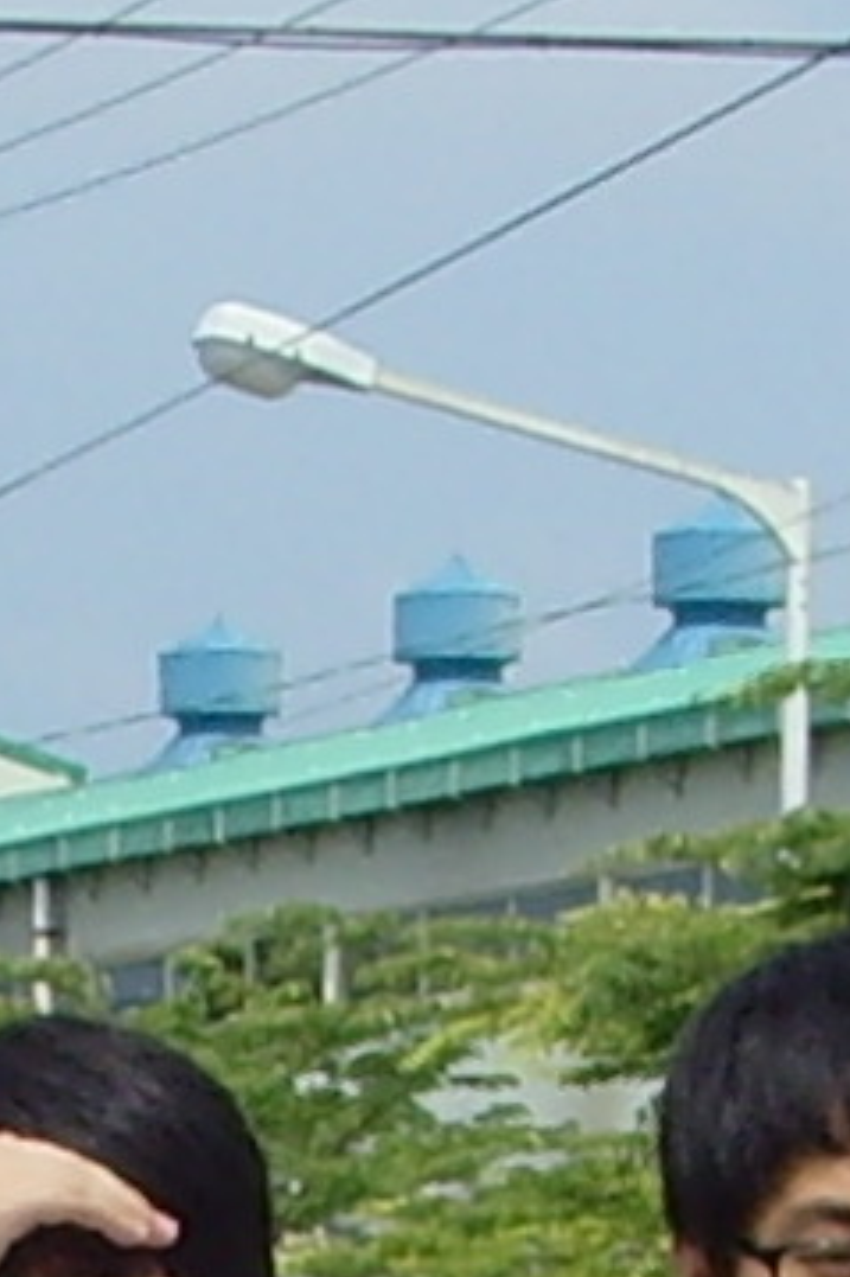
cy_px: 2234
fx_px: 12300
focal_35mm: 347
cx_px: -726
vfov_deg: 5.8
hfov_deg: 3.9
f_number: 6.3
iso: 80
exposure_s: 1/350
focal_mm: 6.6
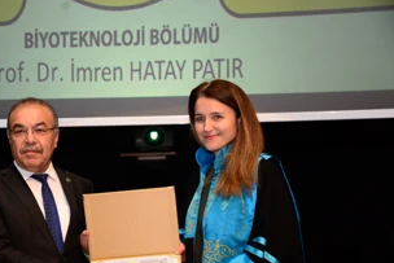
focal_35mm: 81
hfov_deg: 24.8
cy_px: 186
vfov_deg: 16.8
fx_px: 887
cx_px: 110
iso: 1600
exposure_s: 1/200
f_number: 4.5
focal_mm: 56
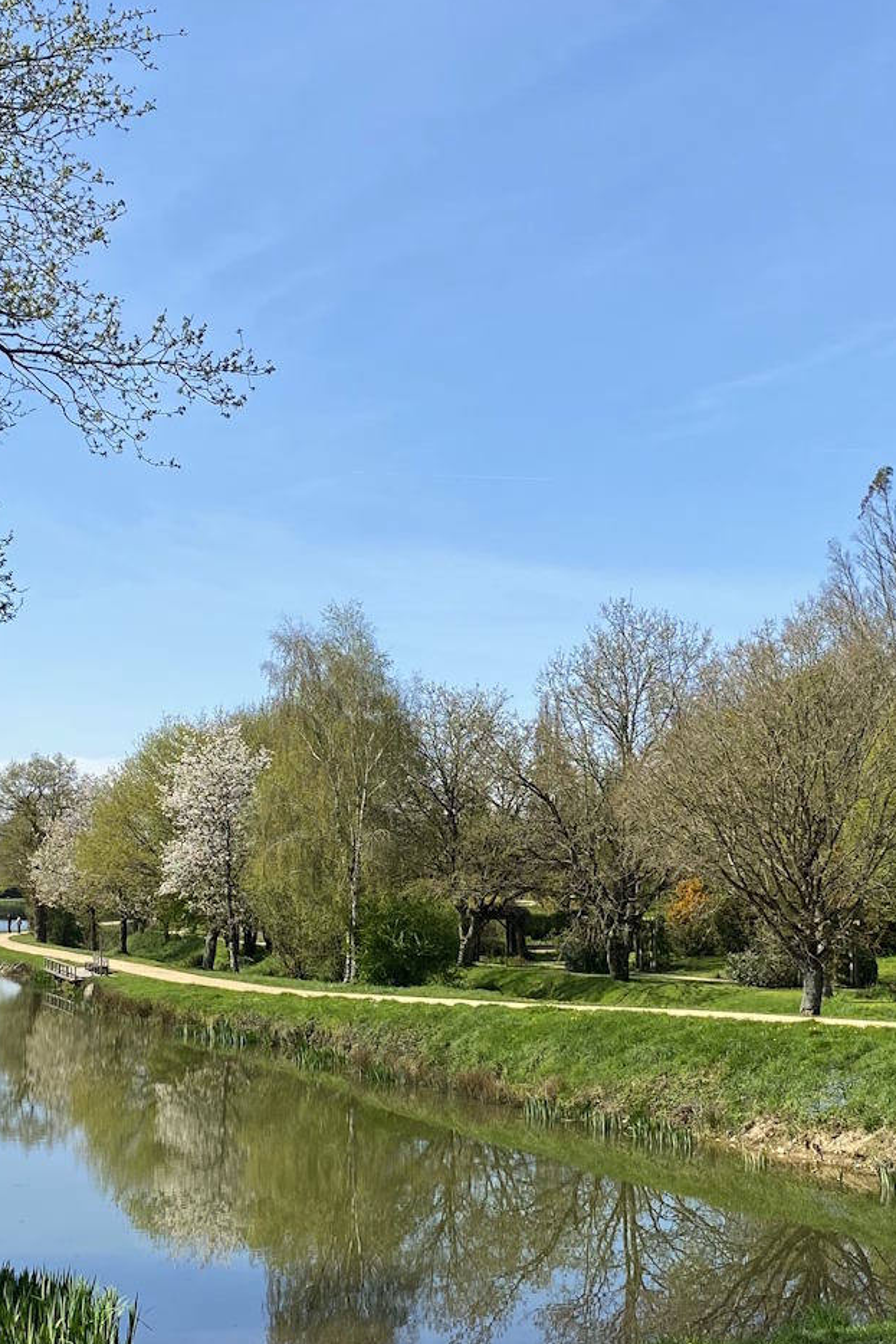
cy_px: 717
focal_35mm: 55
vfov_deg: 36.2
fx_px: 2052
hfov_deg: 24.6
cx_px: 499
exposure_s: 1/2222
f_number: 1.8
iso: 32
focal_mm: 4.25
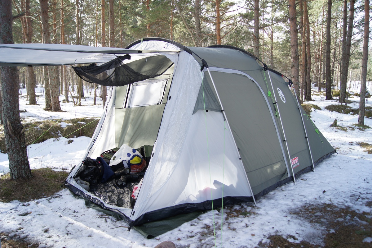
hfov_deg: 67.4
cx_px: 186
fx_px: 279
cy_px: 124
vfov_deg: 47.9
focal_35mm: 27
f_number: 3.5
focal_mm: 18
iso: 100
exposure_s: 1/100
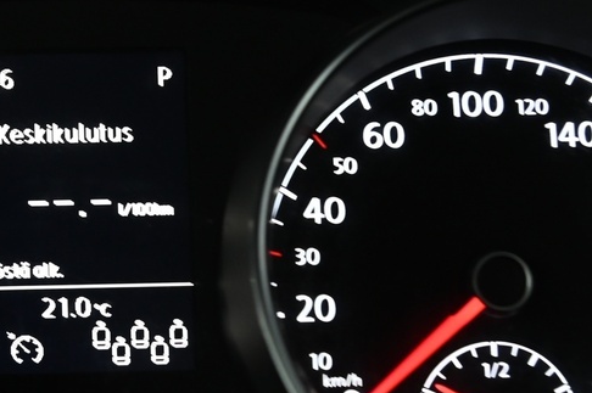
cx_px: 51
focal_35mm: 127
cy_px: 123
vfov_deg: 10.8
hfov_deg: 15.9
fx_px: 2086
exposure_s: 1/15
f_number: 4
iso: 1250
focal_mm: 38
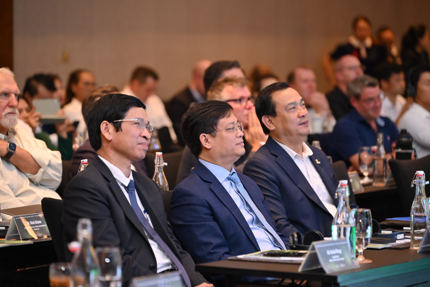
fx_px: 1792
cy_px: 144
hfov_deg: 13.7
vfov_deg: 9.1
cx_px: 215
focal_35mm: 150
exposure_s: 1/160
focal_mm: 150
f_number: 3.2
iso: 1250
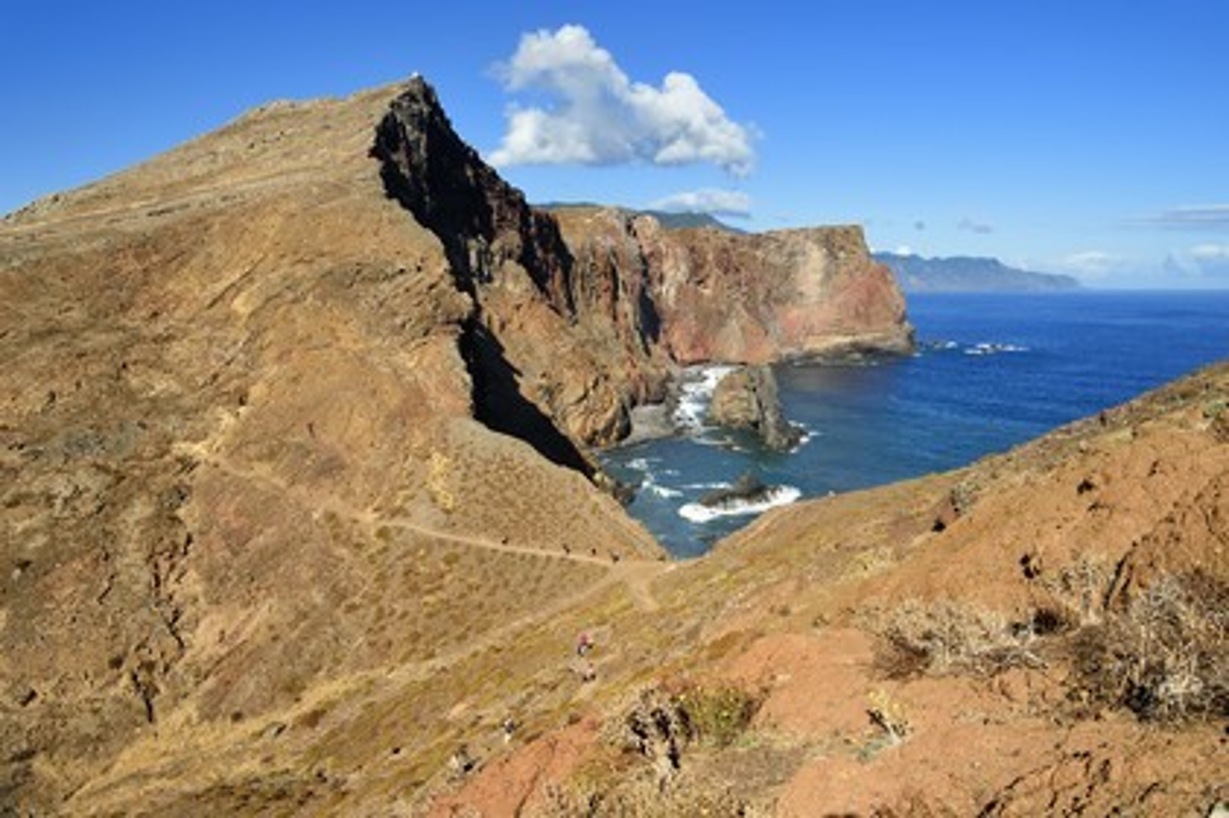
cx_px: 614
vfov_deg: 44.9
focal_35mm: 29
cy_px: 409
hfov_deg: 63.7
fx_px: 989
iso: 200
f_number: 13
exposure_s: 1/320
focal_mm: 29
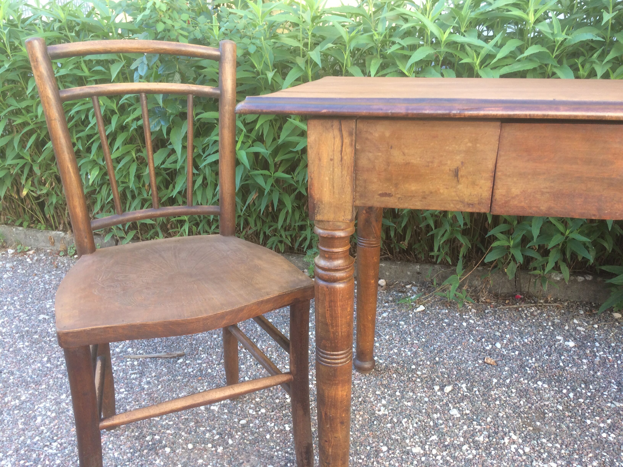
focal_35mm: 29
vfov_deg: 48.2
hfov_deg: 61.7
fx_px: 522
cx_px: 312
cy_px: 234
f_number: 2.2
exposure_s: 1/100
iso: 50
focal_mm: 4.15
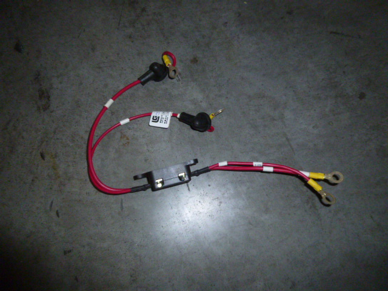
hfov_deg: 69.4
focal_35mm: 25
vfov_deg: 54.9
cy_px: 146
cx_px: 194
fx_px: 280
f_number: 3.1
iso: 400
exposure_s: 1/250
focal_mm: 4.5
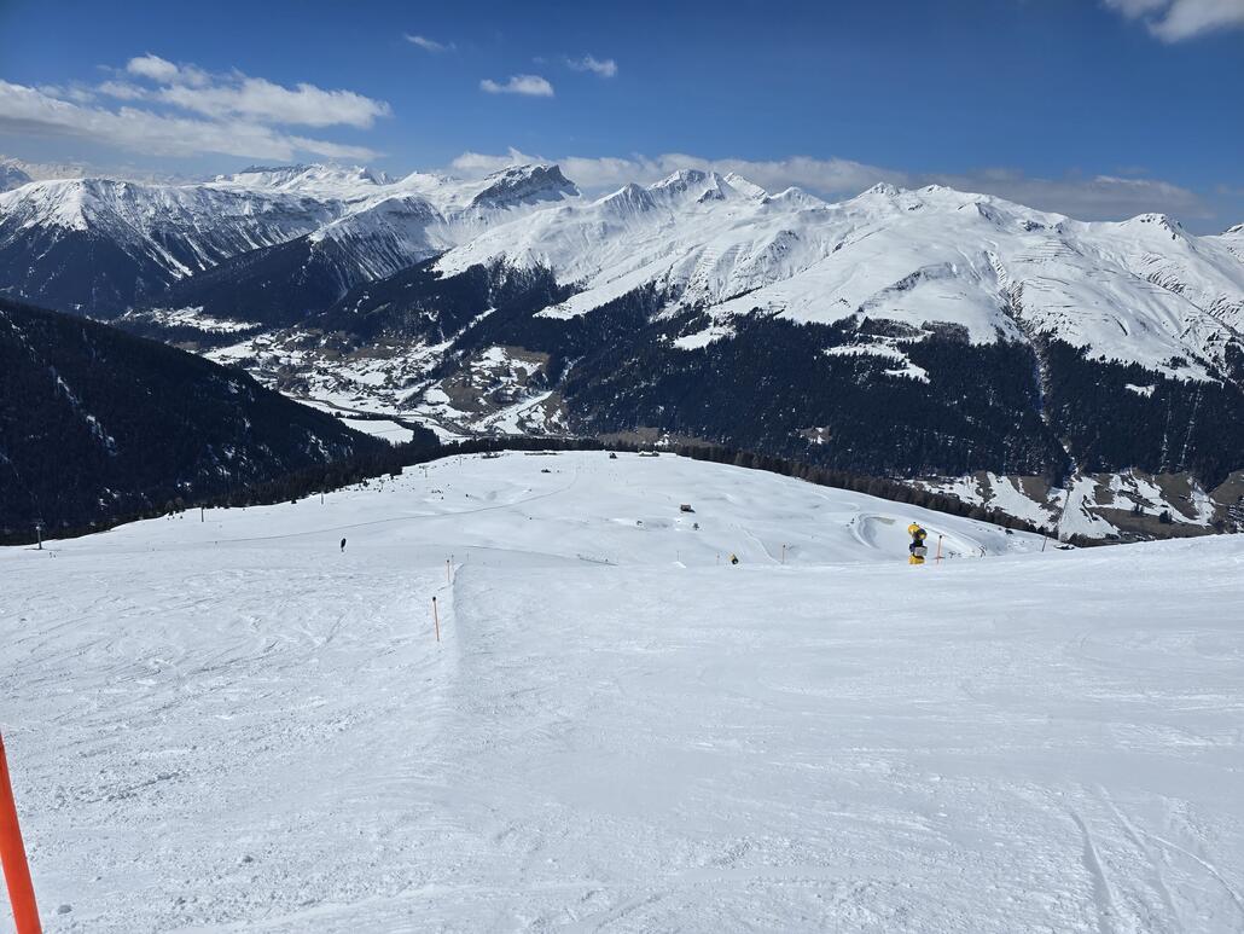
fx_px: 827
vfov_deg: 58.9
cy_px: 467
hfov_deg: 73.9
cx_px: 622
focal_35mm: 23
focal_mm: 6.3
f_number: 1.7
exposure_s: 1/4237
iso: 12
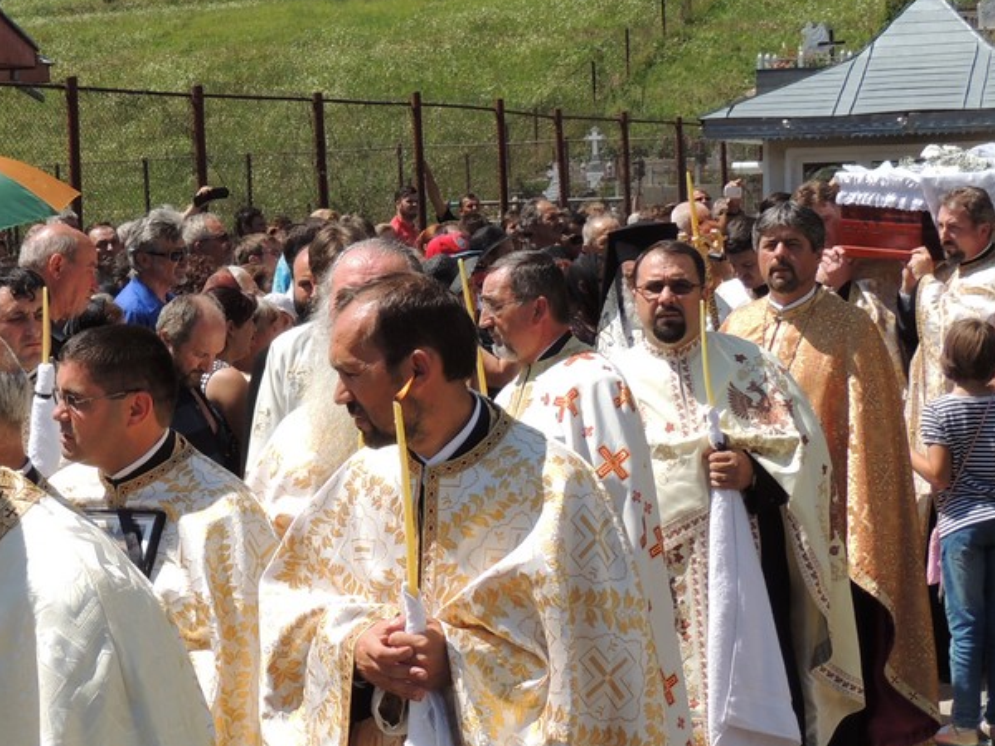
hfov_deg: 22.4
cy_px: 323
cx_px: 166
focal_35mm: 86
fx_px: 2472
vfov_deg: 17.2
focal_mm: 7.6
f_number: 3.4
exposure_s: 1/1000
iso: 100
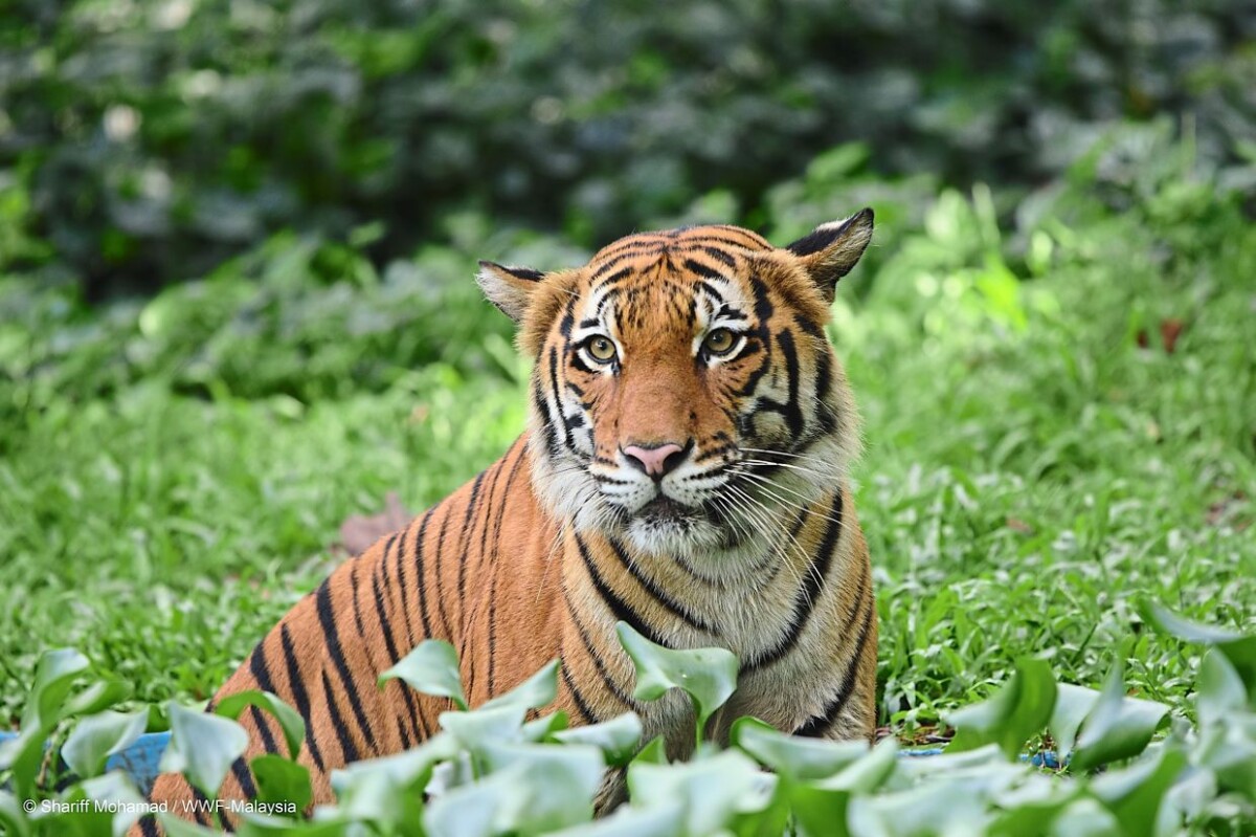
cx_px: 628
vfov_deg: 3.1
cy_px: 418
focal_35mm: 450
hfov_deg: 4.6
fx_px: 15693
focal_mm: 300
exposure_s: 1/250
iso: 400
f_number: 4
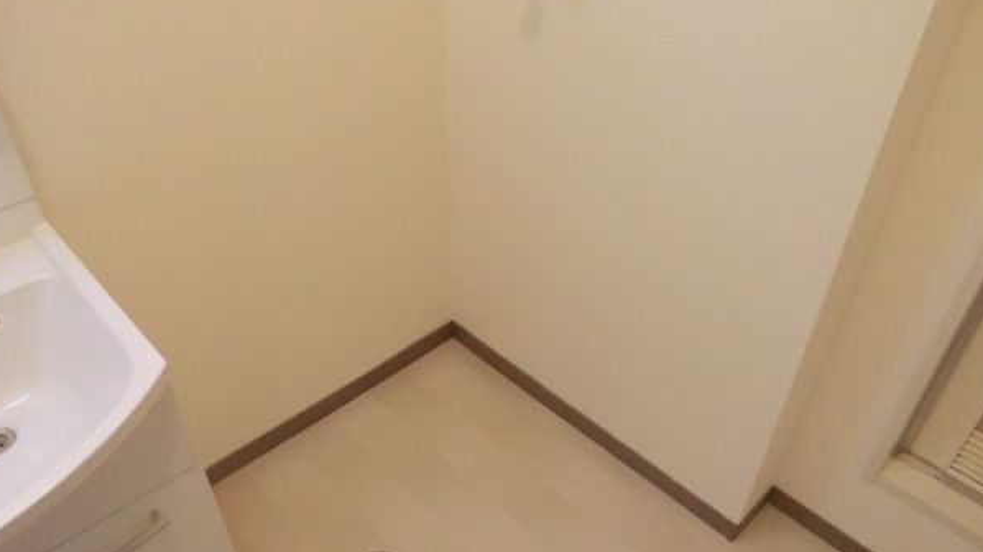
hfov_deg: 67.9
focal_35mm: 28
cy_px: 296
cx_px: 503
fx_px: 730
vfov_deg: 41.4
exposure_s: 1/60
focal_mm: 4.3
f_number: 3.2
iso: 640
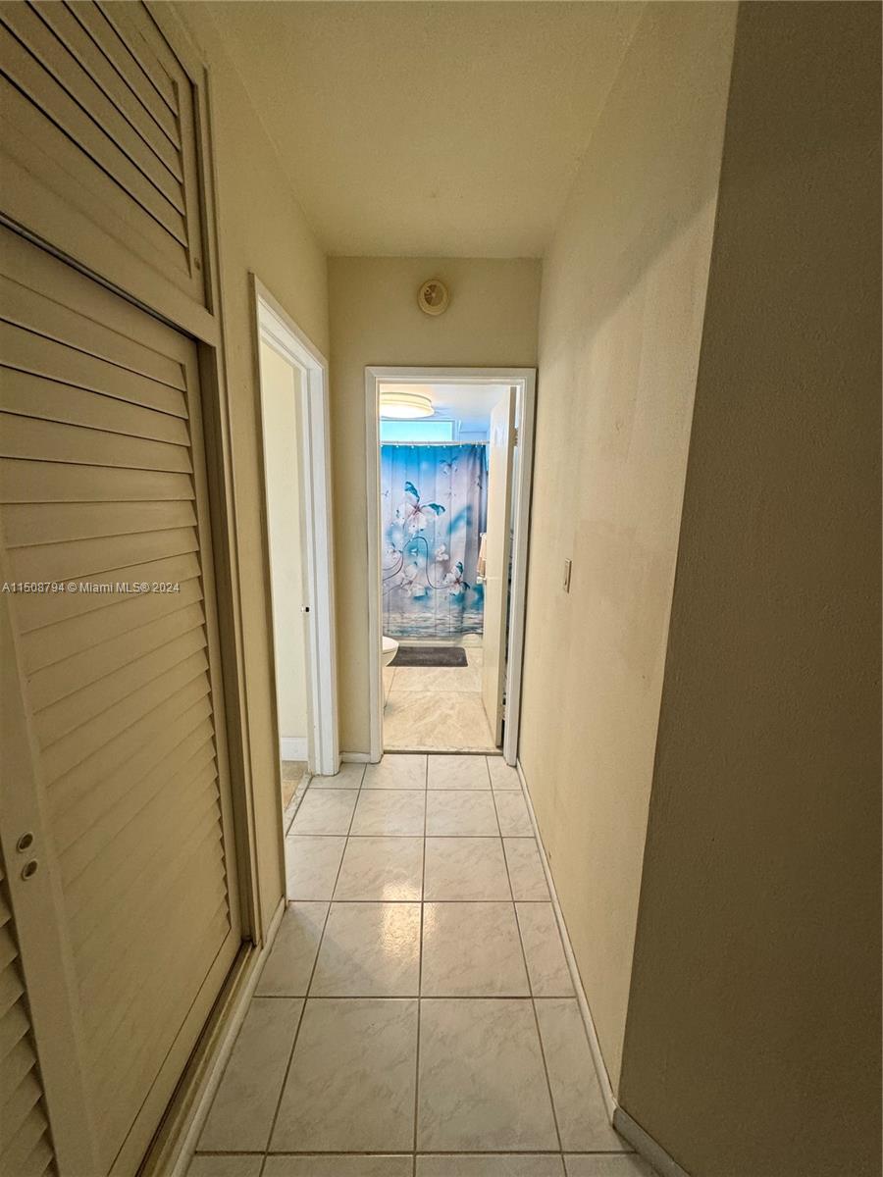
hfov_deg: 85.7
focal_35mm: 14
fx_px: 476
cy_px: 588
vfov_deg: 102.1
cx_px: 442
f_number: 2.2
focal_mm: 2.22
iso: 200
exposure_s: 1/120
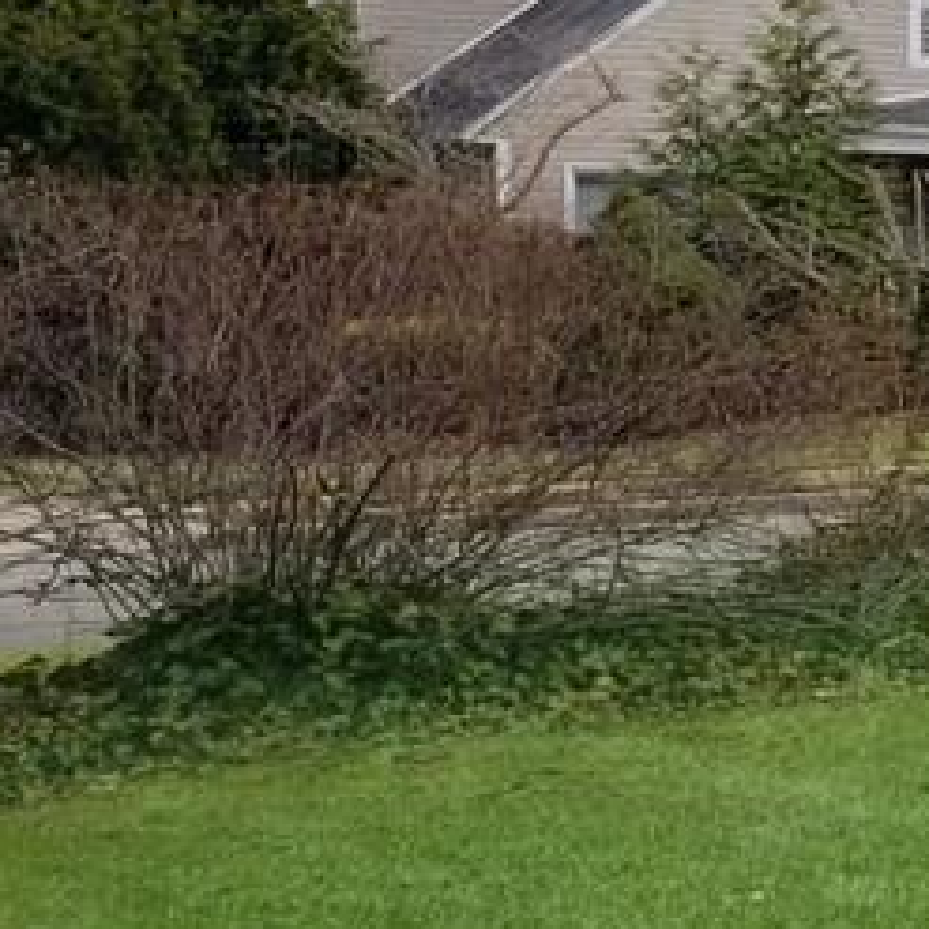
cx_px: 2851
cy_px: 275
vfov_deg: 21.6
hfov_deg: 11.2
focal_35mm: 80
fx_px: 2421
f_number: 8
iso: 640
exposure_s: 1/1250
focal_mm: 14.5
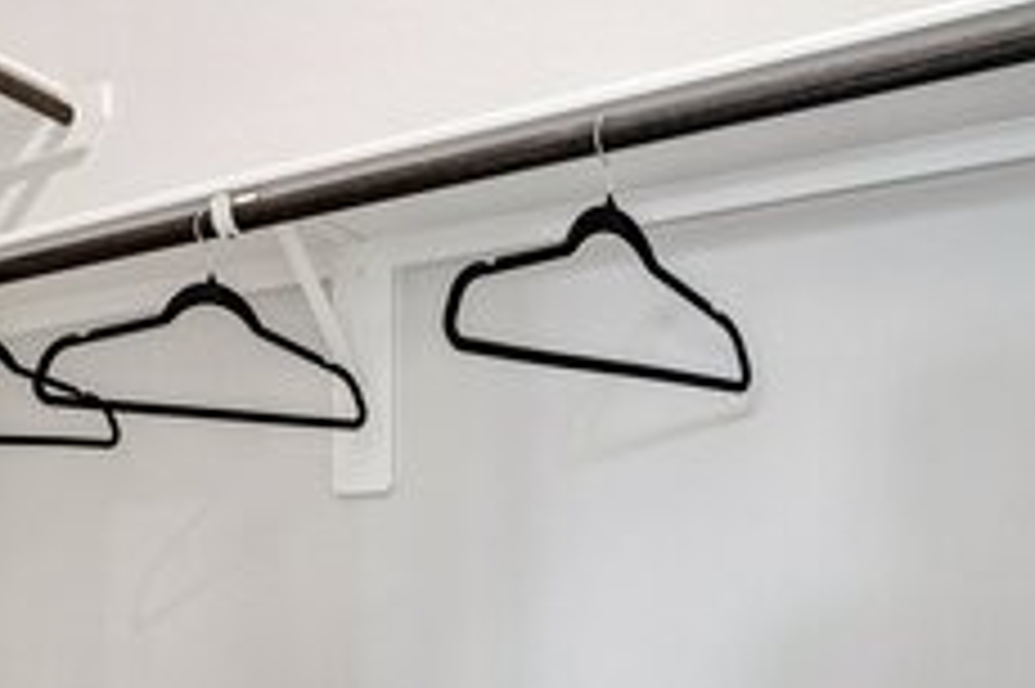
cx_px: 207
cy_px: 596
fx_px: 1120
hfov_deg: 46.9
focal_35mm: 39
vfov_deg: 32.7
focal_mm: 14
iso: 500
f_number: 8
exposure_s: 1/10
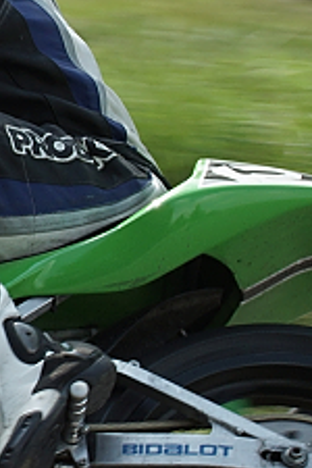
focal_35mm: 961
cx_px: -218
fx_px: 12492
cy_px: 110
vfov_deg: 2.1
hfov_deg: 1.4
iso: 100
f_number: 8
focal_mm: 120
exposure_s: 1/160
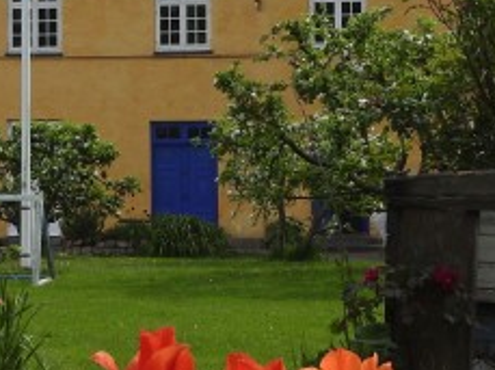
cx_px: 141
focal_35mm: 140
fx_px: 1999
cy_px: 28
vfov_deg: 10.5
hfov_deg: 14.1
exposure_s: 1/1000
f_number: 3.8
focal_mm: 7.2
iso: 100
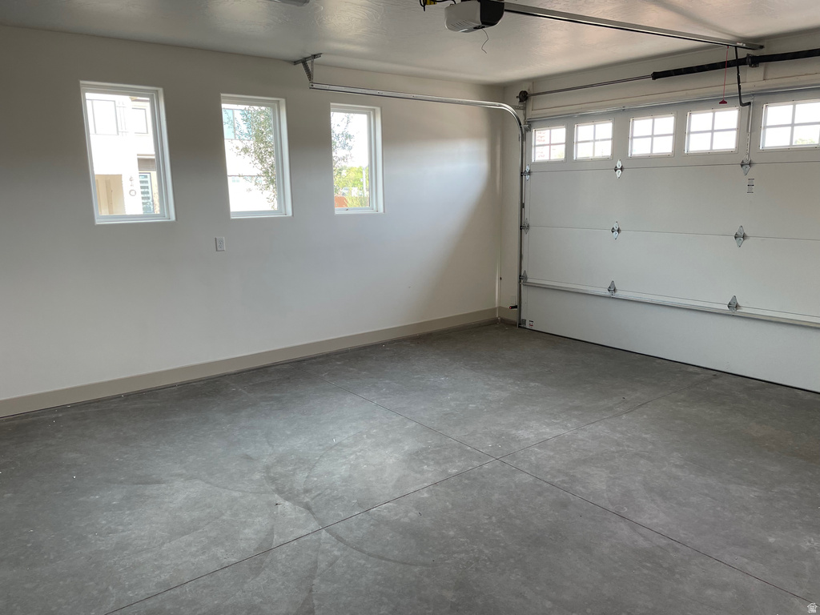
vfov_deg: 53.1
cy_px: 308
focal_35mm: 26
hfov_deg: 67.3
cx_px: 410
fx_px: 616
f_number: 1.6
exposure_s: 1/121
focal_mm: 4.2
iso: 80
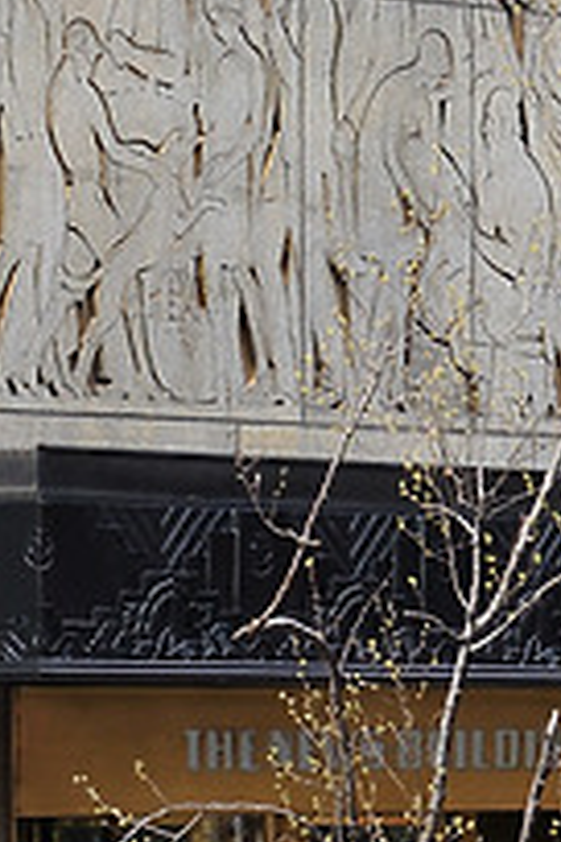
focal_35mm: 343
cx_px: 371
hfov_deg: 4.0
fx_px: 8017
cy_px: -235
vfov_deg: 6.0
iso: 200
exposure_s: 1/30
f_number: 9
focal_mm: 52
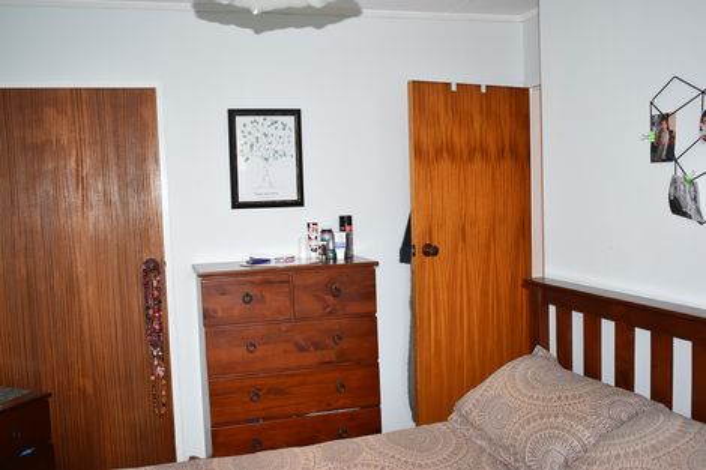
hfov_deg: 55.1
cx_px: 353
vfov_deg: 38.3
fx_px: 676
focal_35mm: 34
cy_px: 235
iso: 800
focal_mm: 23
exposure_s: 1/80
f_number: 4.5
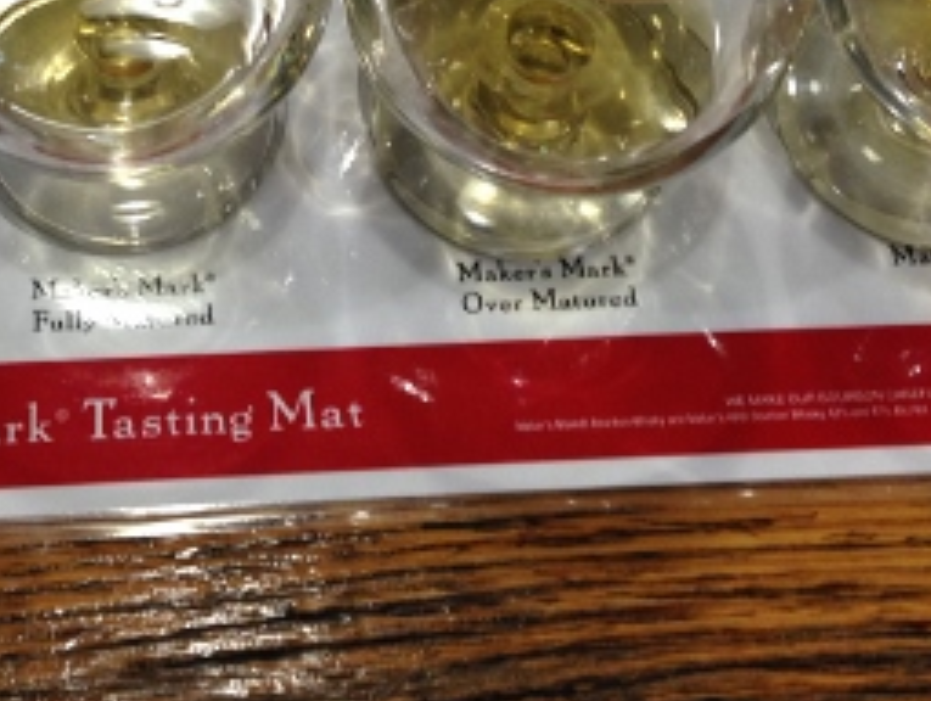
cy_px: 77
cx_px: 321
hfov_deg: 30.9
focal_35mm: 62
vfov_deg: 23.1
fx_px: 1670
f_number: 2.4
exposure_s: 1/20
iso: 100
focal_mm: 4.12
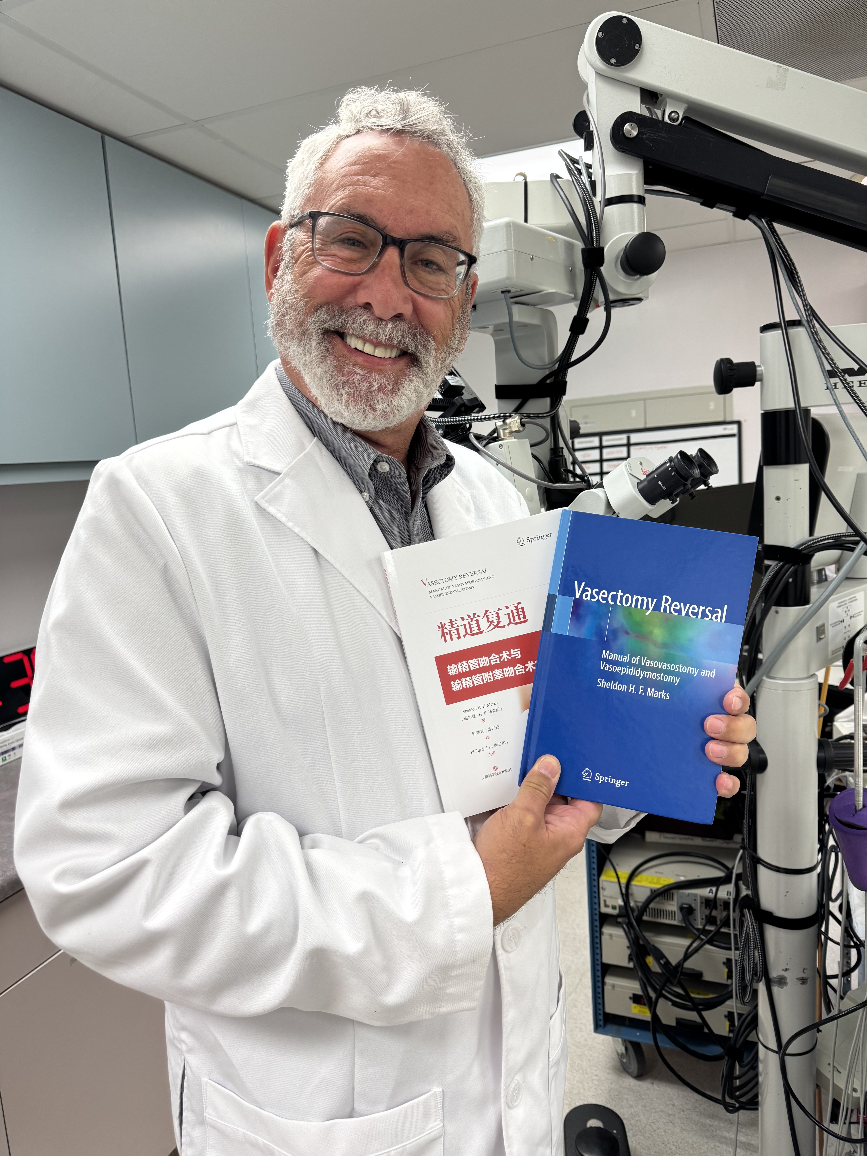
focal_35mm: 24
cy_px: 578
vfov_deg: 71.6
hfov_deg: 56.8
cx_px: 434
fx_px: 801
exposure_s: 1/120
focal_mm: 6.76
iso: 160
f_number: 1.78
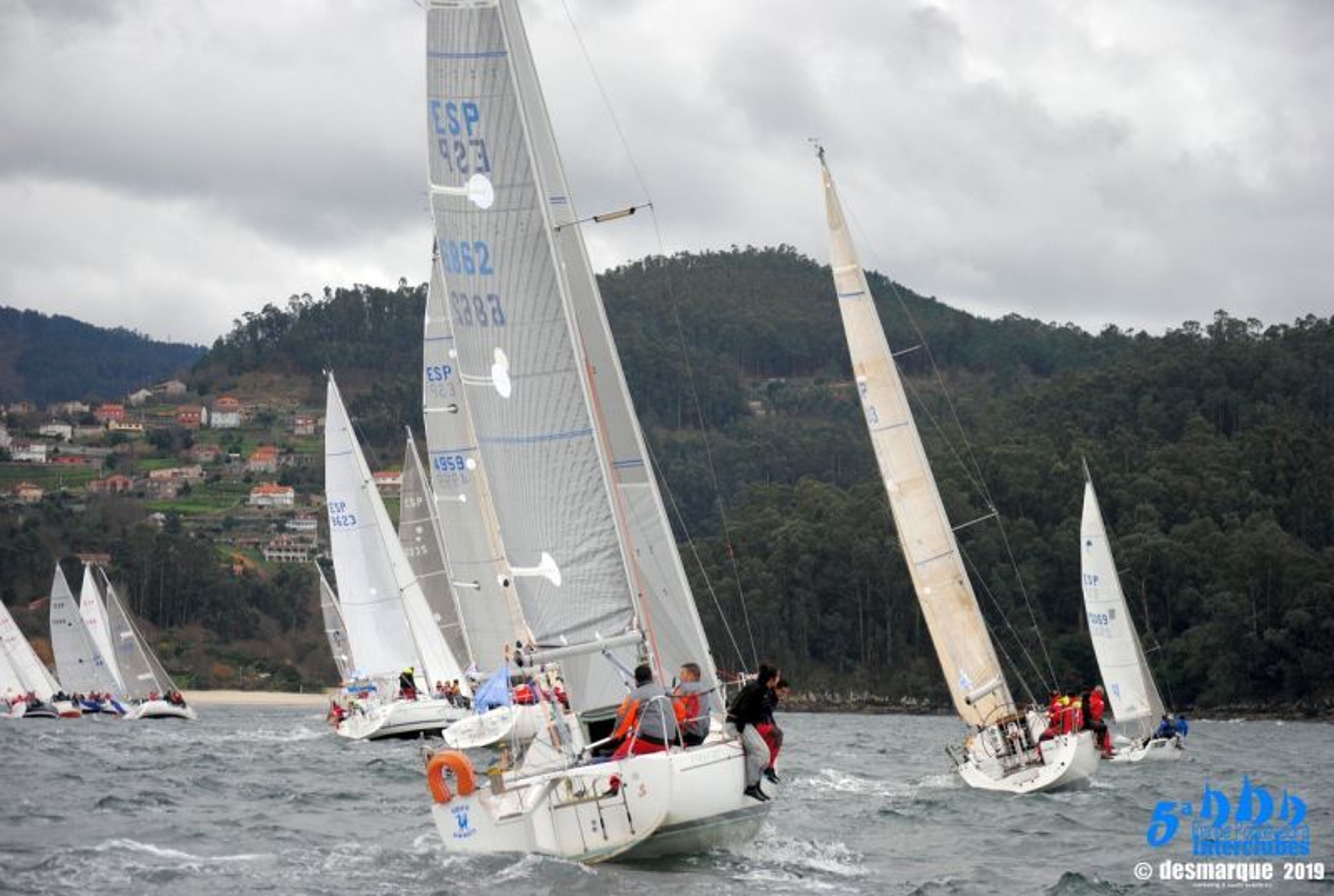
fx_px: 4177
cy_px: 448
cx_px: 667
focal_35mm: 112
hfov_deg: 18.1
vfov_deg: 12.2
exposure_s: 1/320
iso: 200
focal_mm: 75
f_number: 4.5
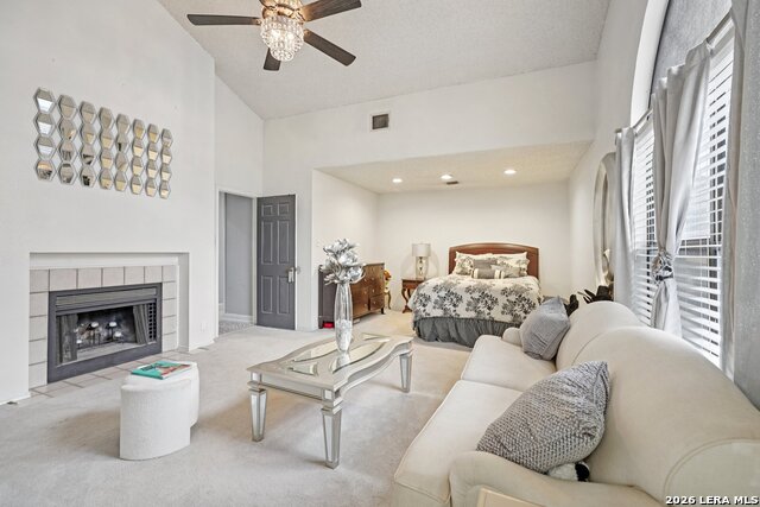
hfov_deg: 95.0
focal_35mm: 16
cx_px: 380
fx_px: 348
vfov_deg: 72.1
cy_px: 254
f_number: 8
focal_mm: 16.5
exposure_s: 1/6
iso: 400
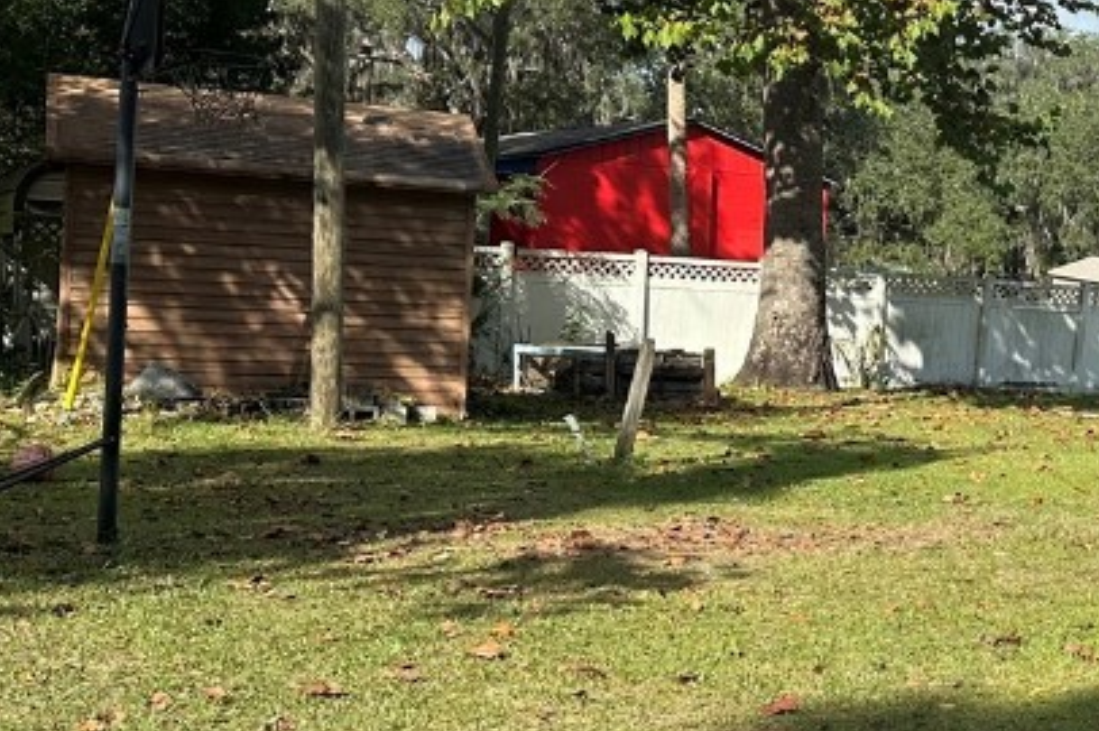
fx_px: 1922
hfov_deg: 28.0
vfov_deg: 21.5
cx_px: 1310
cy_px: 384
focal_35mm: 63
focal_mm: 6.86
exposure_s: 1/5000
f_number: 1.78
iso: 80
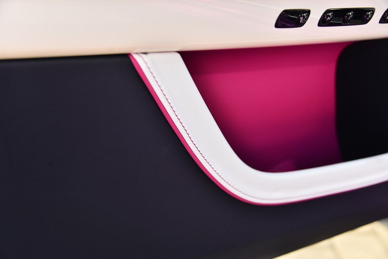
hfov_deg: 36.2
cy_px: 130
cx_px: 194
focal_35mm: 55
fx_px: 593
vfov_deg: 24.6
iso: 200
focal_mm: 55
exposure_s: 1/200
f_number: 4.5
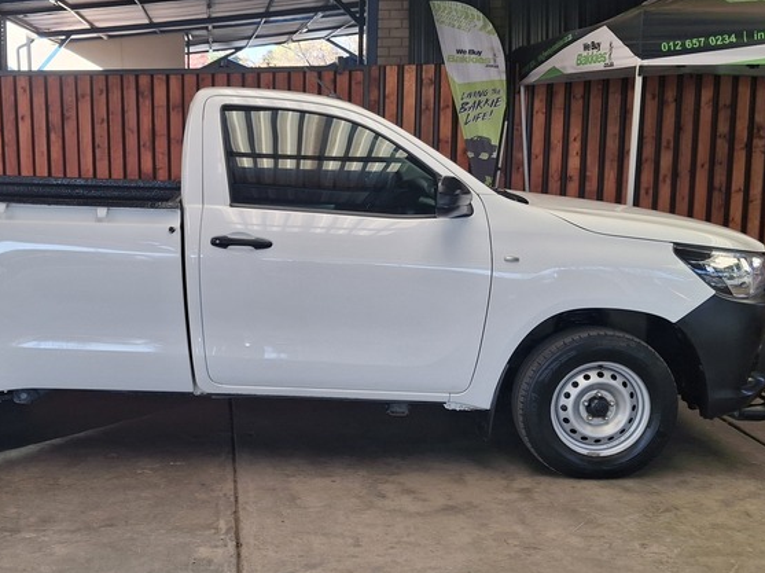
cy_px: 280
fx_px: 1016
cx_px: 210
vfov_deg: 31.5
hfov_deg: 40.3
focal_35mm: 46
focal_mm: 4.69
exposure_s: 1/101
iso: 25
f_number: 1.8
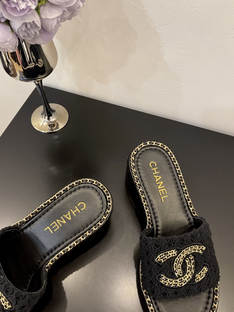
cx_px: 111
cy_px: 163
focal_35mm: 28
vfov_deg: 63.4
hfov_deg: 49.7
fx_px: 252
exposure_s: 1/60
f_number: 1.6
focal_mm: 5.1
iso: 250
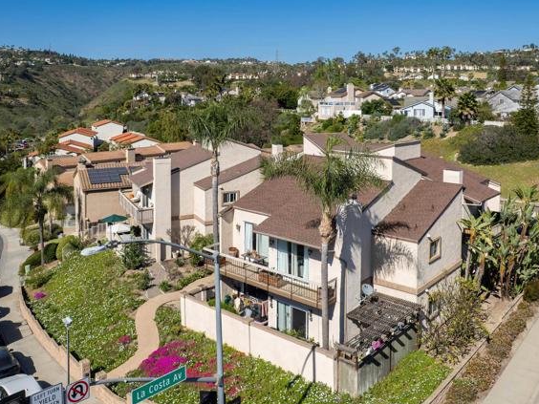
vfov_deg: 56.8
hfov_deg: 71.5
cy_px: 202
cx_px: 287
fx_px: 374
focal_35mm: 24
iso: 110
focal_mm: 8.38
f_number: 2.8
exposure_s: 1/4000
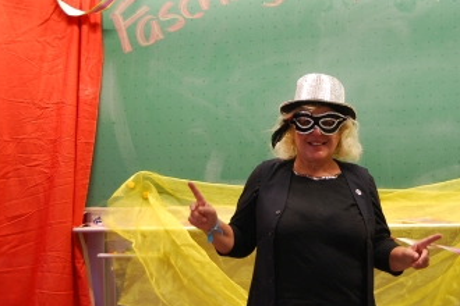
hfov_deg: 28.0
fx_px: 916
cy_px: 130
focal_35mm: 72
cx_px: 307
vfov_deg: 19.0
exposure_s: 1/30
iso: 360
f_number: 4.8
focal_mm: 35
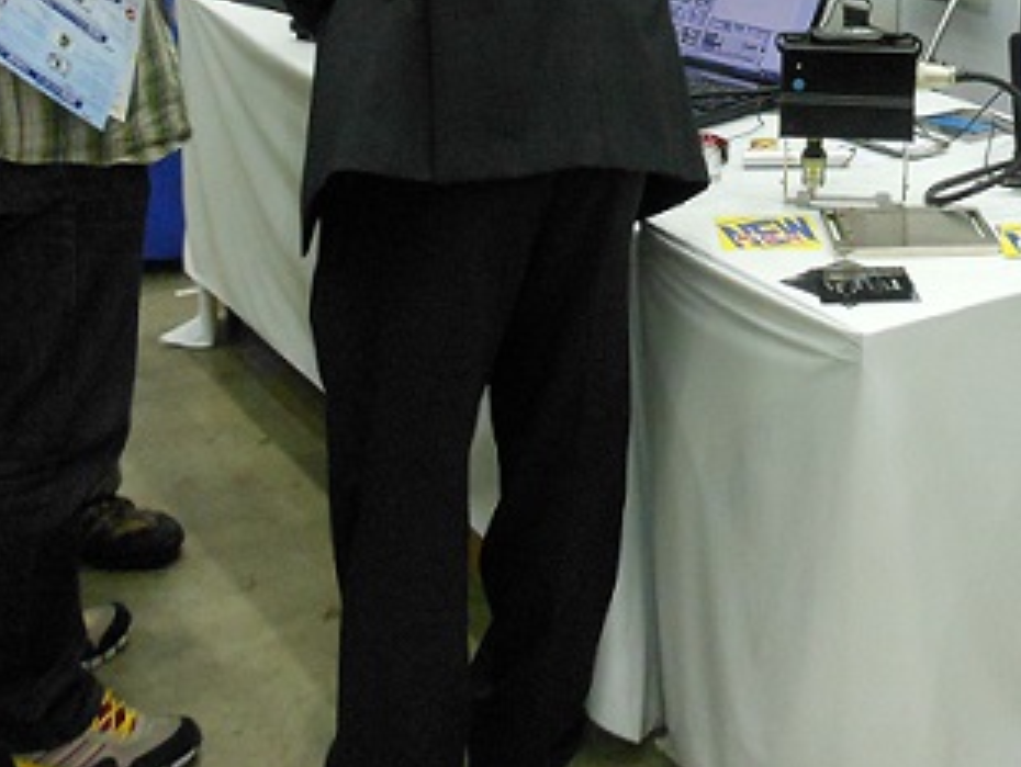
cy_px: -53
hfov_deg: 29.5
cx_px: 818
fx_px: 1889
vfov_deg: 21.9
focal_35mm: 64
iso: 400
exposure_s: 1/20
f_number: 3.7
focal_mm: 5
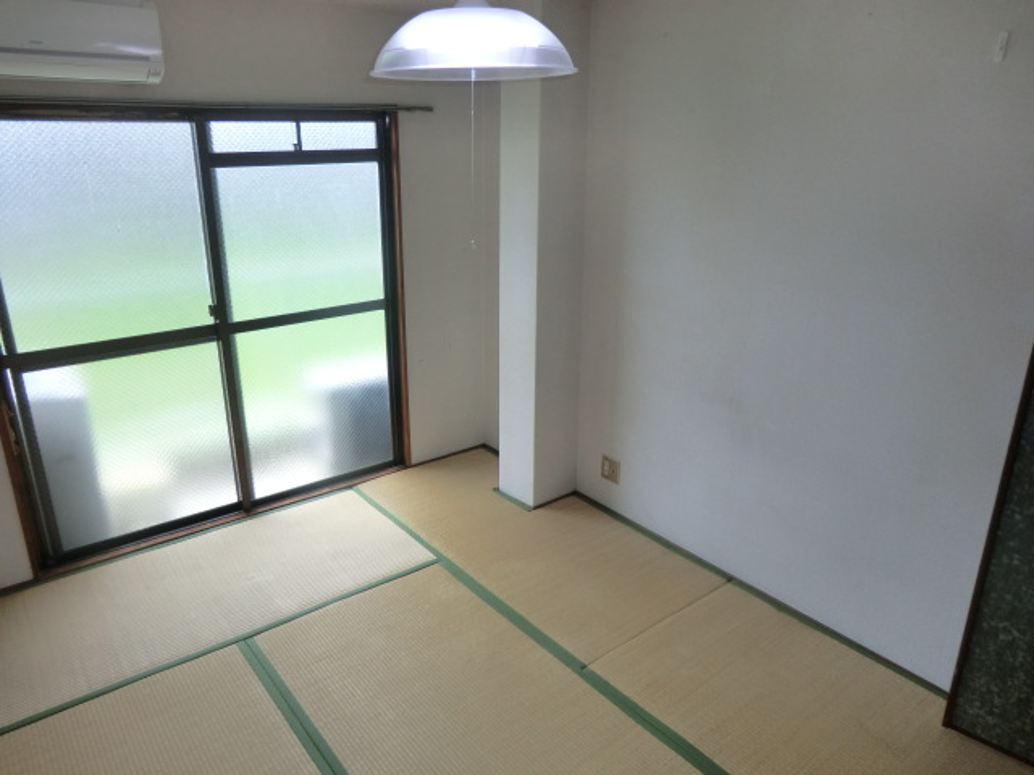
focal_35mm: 24
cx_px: 517
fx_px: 717
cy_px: 388
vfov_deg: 56.8
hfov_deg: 71.6
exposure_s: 1/125
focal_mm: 4.3
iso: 80
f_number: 3.2
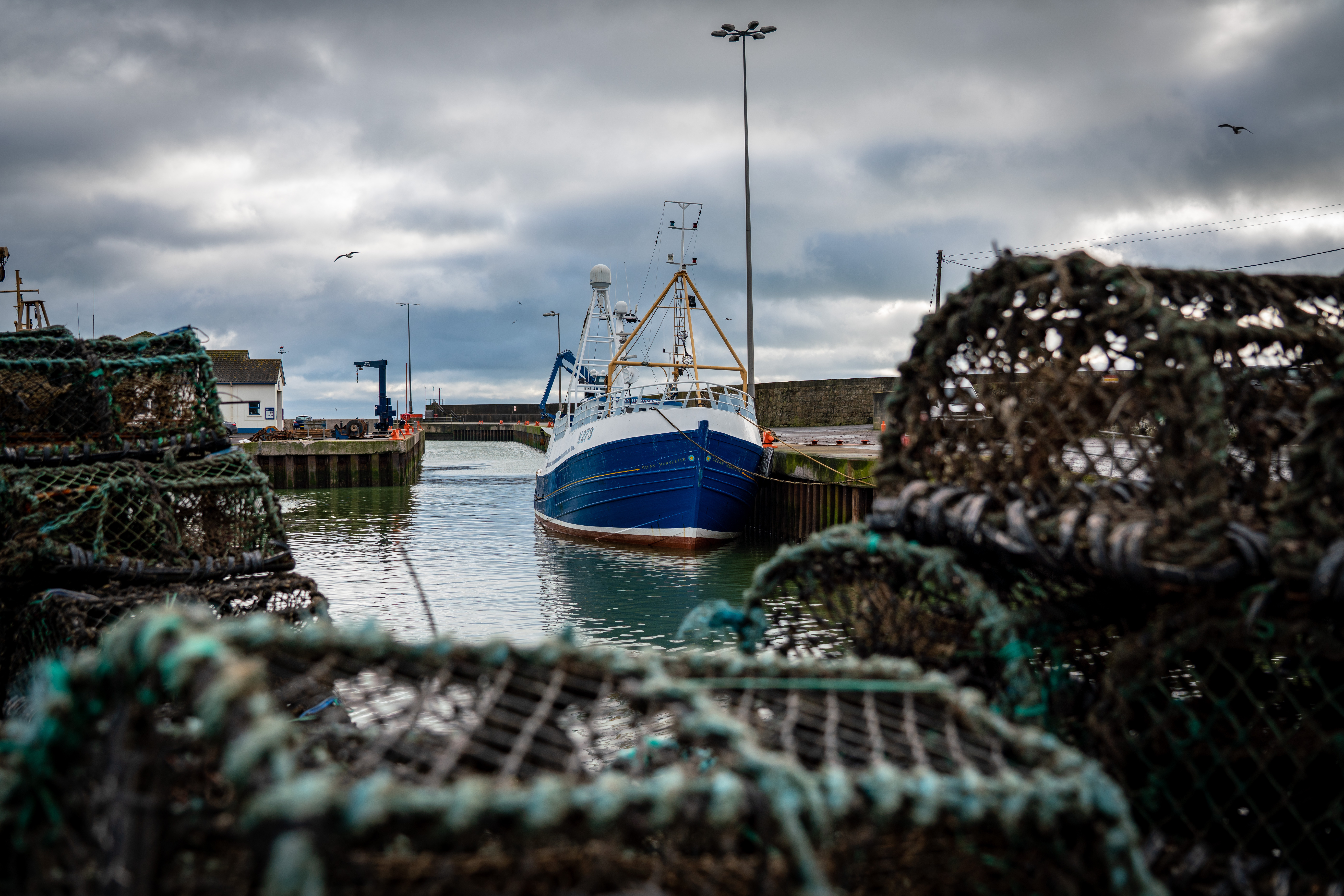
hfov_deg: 50.7
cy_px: 448
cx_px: 672
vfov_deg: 35.1
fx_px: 1419
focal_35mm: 38
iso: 100
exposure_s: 1/400
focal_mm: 38
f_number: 4.5
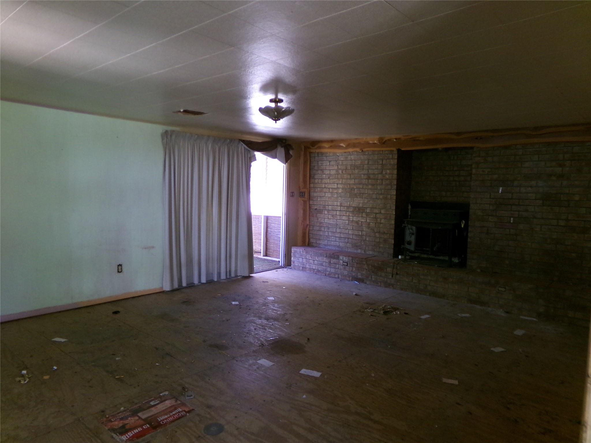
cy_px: 222
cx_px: 296
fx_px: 410
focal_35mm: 24
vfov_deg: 56.8
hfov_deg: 71.6
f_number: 3.7
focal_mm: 4.3
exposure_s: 1/17
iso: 448
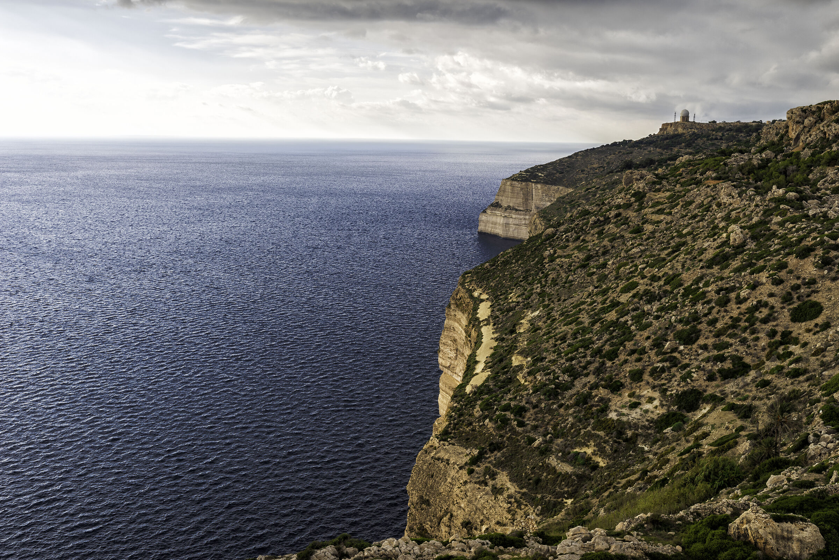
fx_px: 816
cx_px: 420
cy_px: 280
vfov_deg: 37.9
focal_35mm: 35
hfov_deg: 54.4
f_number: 7.1
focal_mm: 35
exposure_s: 1/100
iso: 64
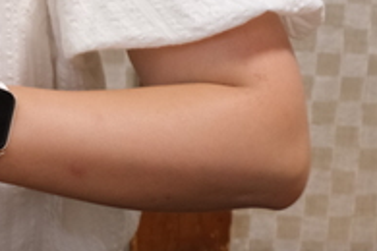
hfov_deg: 10.8
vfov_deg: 7.4
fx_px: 1937
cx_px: -160
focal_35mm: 185
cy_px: 99
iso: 1600
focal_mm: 35
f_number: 8
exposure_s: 1/15
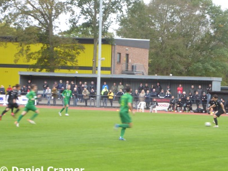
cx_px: 126
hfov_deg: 12.3
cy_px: 81
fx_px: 1060
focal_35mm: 161
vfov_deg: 9.2
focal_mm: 25.6
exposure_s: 1/80
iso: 400
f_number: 5.4
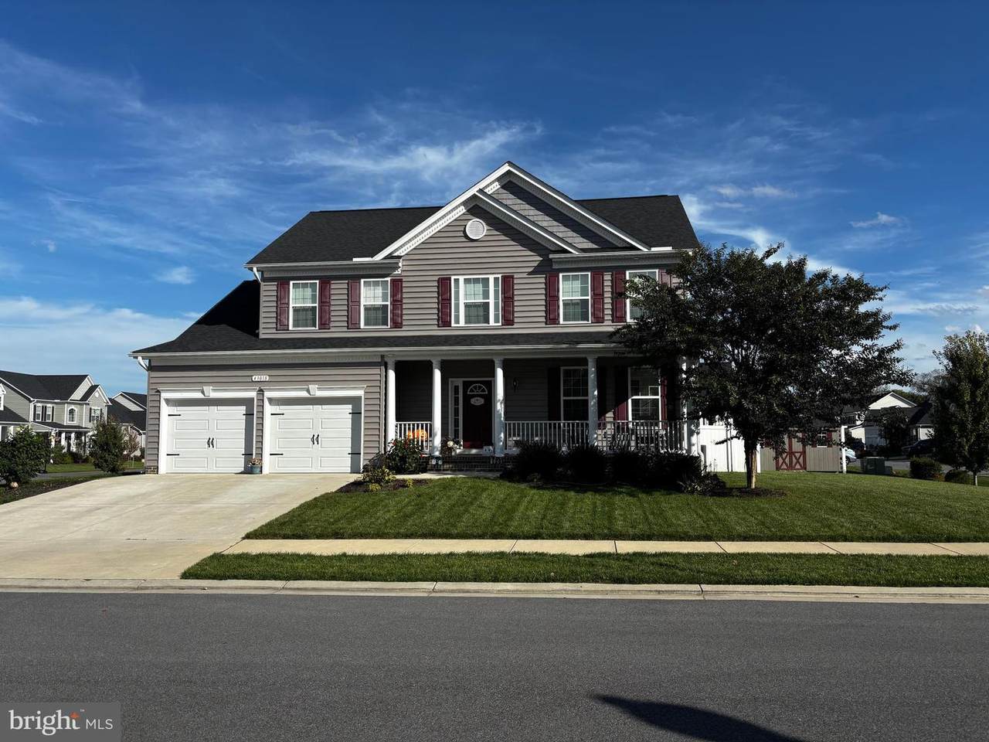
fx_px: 743
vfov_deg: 53.1
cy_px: 371
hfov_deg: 67.3
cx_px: 494
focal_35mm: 26
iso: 50
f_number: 1.6
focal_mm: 5.96
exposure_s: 1/4082
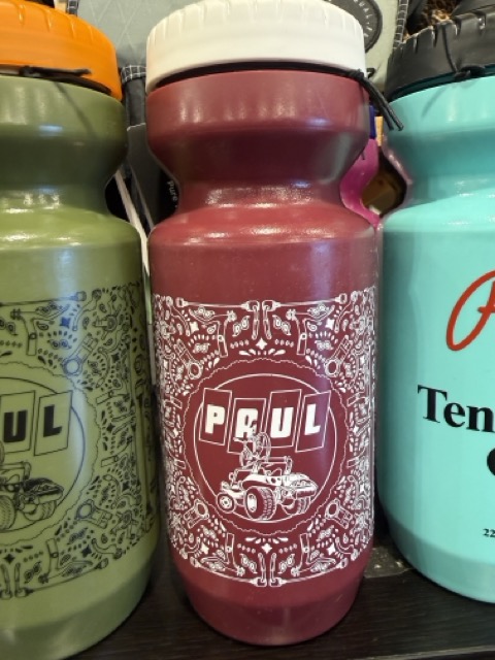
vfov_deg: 71.6
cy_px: 330
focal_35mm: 24
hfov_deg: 56.8
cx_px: 248
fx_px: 458
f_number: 2.2
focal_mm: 2.22
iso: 200
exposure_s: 1/60
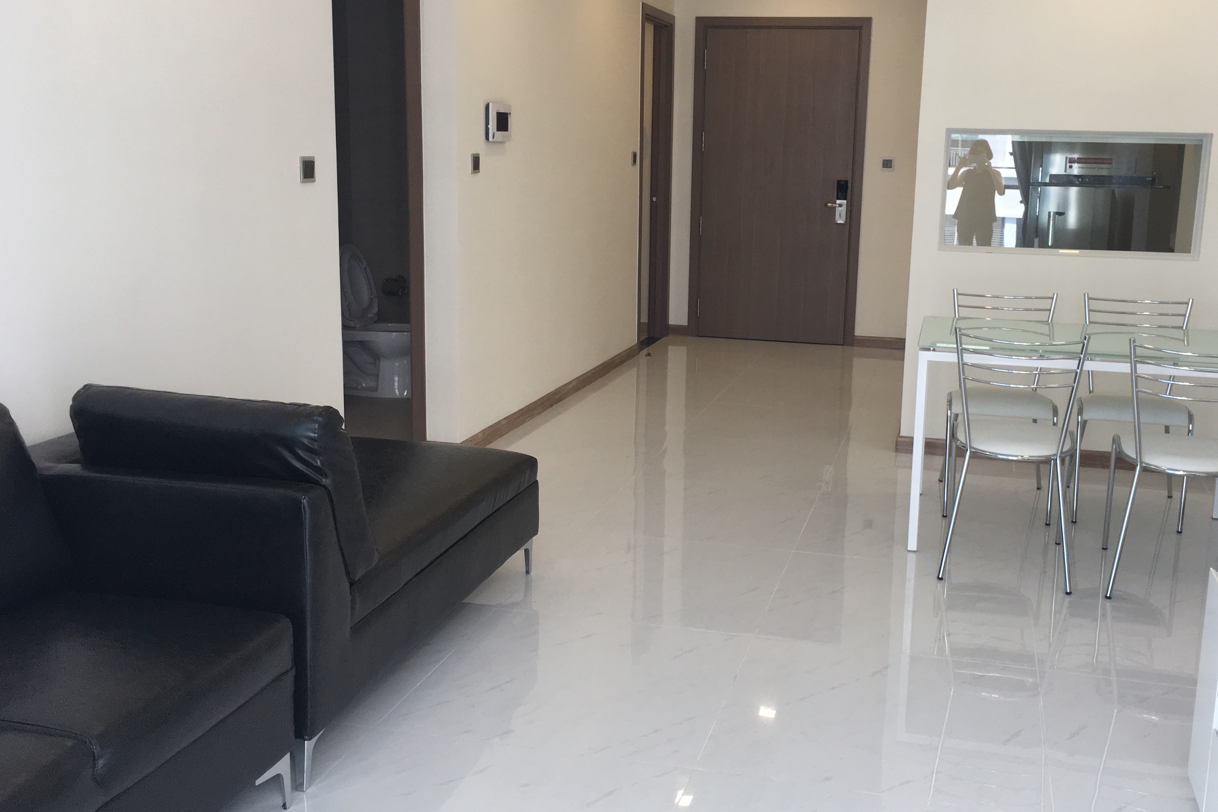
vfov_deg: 36.9
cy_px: 377
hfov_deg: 52.9
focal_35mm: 36
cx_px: 701
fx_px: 1218
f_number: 2.2
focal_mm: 4.15
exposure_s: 1/100
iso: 40
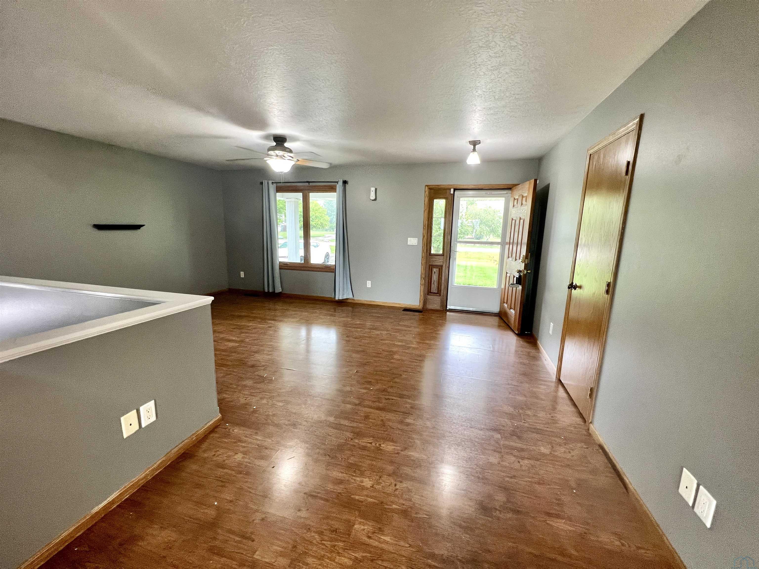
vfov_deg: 89.9
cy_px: 284
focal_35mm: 13
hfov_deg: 106.2
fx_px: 285
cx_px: 380
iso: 160
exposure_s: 1/60
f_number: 1.8
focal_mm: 1.57
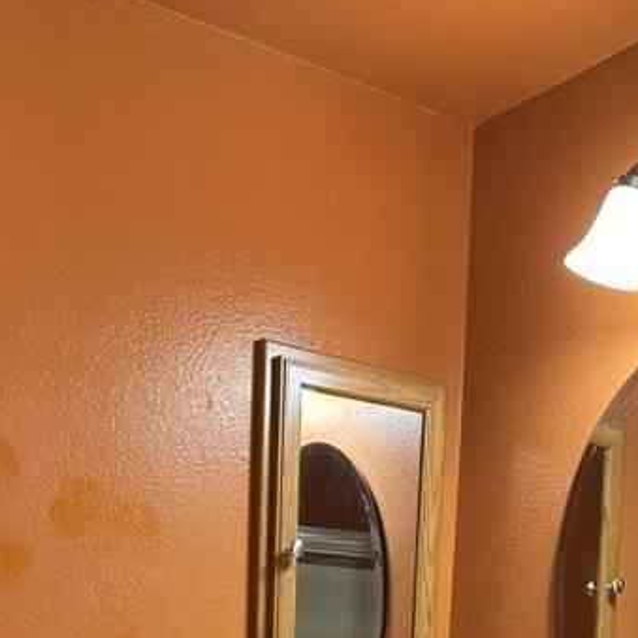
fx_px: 1335
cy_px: 898
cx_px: 295
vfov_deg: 22.9
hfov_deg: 26.9
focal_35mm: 64
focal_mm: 6.86
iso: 200
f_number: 1.78
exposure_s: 1/120
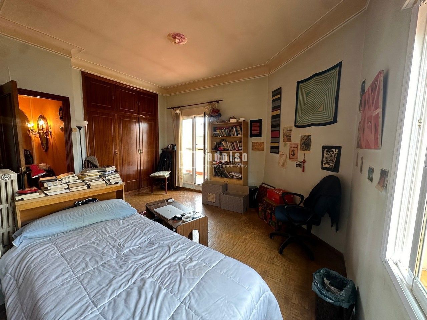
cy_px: 160
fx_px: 173
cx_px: 214
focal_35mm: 14
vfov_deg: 85.7
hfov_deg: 102.1
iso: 160
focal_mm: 2.22
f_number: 2.2
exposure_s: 1/50
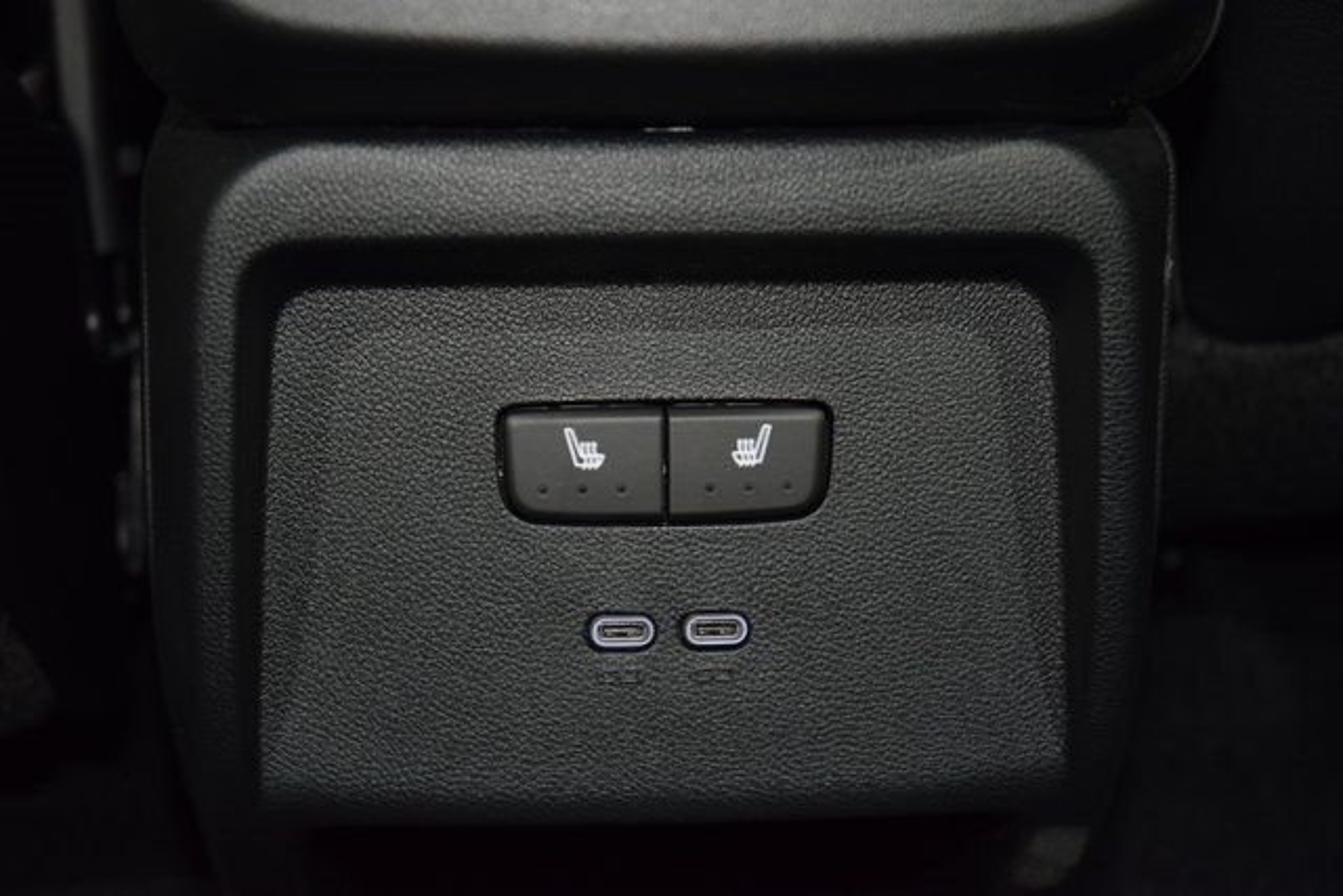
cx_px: 672
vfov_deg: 18.2
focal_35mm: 75
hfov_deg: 27.0
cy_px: 448
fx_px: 2798
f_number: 4.5
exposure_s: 1/10
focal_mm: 50
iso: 1100
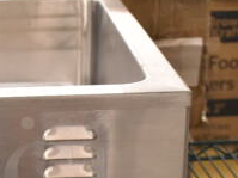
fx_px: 821
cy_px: 172
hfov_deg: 16.3
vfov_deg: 12.3
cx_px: 28
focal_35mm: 119
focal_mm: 27
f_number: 4
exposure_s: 1/125
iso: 3200
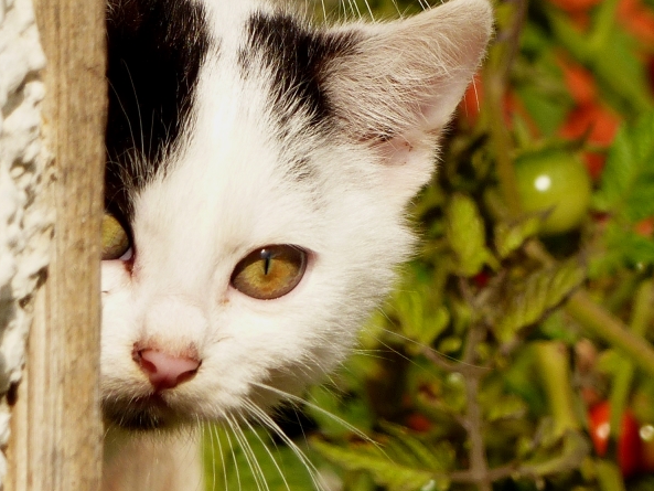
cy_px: 71
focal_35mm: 782
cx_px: 246
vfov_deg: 1.9
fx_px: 14777
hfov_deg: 2.5
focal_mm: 52.3
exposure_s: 1/1600
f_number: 3.5
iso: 100
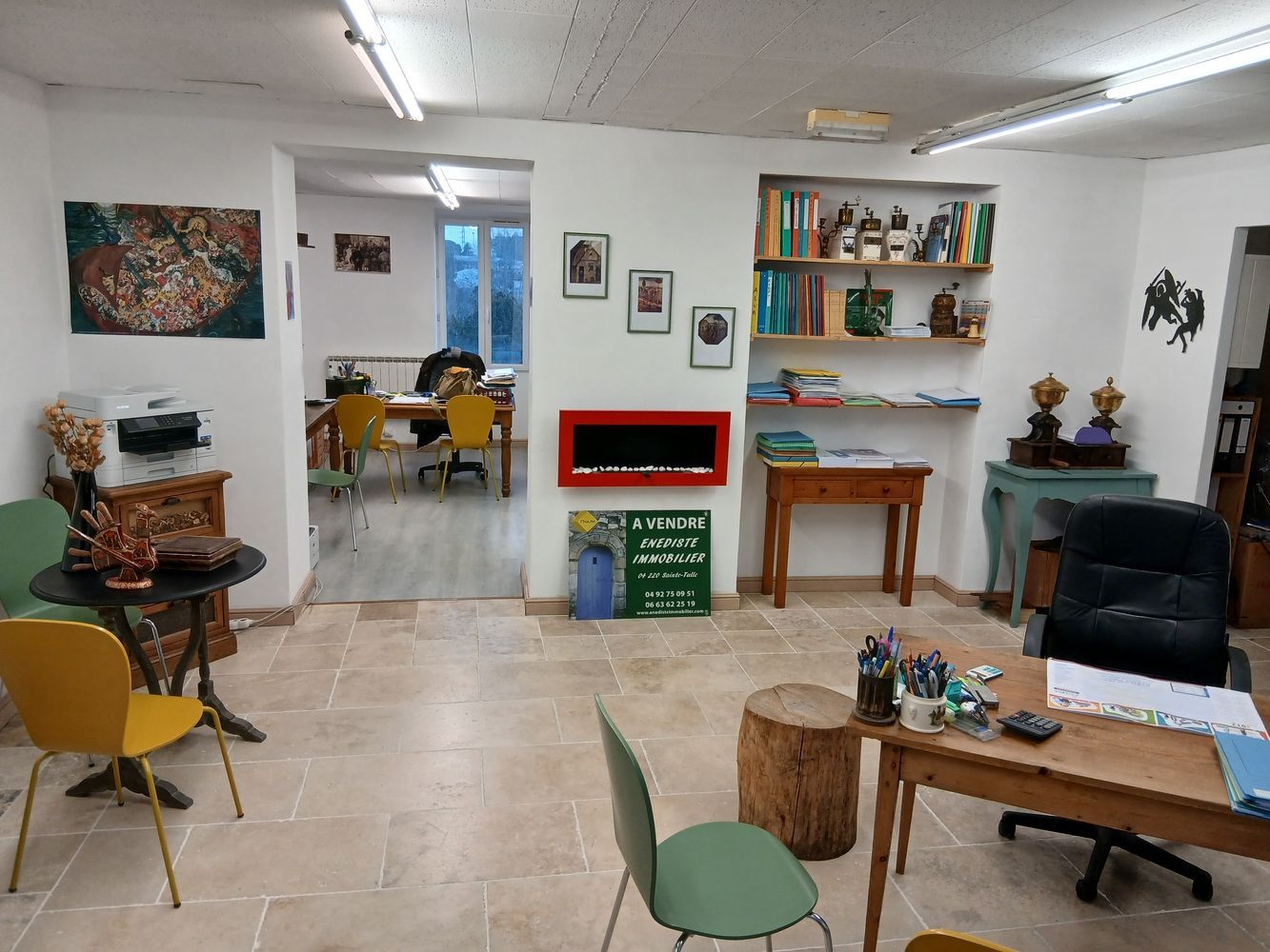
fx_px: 954
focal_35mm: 26
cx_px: 635
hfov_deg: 67.3
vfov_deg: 53.1
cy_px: 476
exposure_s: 1/50
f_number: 1.8
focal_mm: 3.98
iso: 80
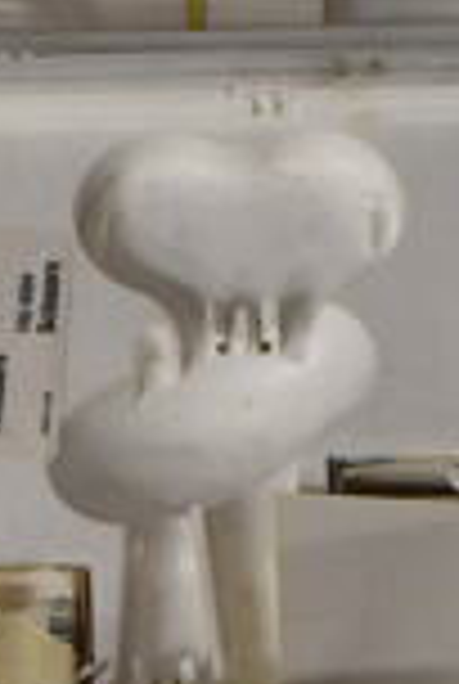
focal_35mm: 162
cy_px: 1258
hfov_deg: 8.5
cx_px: 184
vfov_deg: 11.6
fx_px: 3084
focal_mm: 18
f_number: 3.5
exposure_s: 1/30
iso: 720
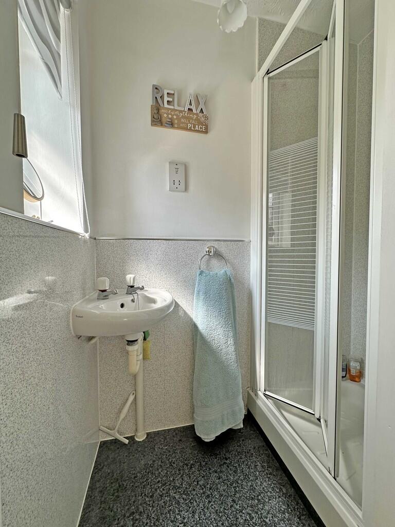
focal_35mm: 14
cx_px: 198
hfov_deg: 85.7
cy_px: 264
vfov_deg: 102.1
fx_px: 213
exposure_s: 1/161
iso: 40
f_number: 2.2
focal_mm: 2.22
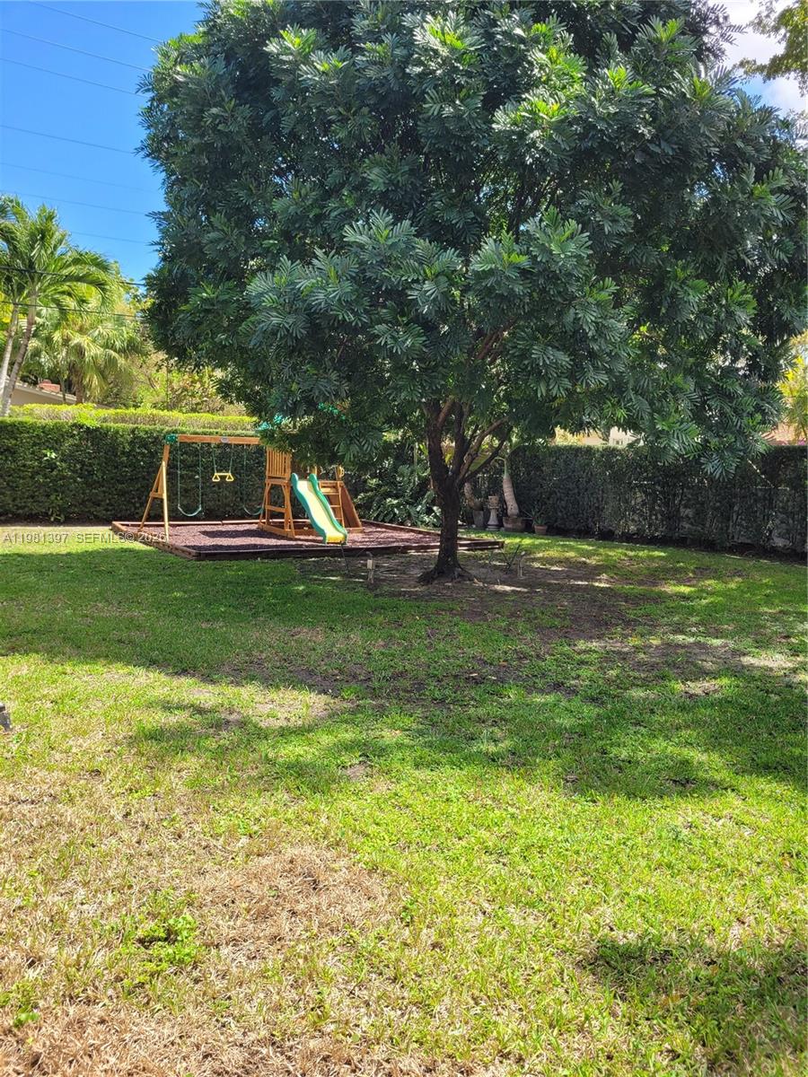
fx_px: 809
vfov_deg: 67.3
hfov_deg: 53.1
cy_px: 538
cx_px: 404
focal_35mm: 26
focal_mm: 5.4
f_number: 1.8
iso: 40
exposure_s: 1/786
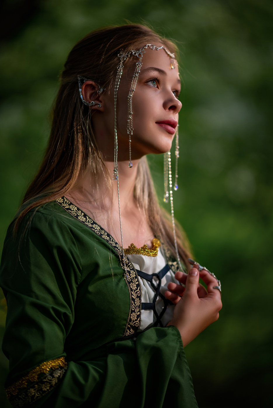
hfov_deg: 13.1
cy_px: 204
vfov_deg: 19.4
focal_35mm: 105
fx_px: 1193
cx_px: 136
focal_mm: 105
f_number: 1.4
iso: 100
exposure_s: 1/250
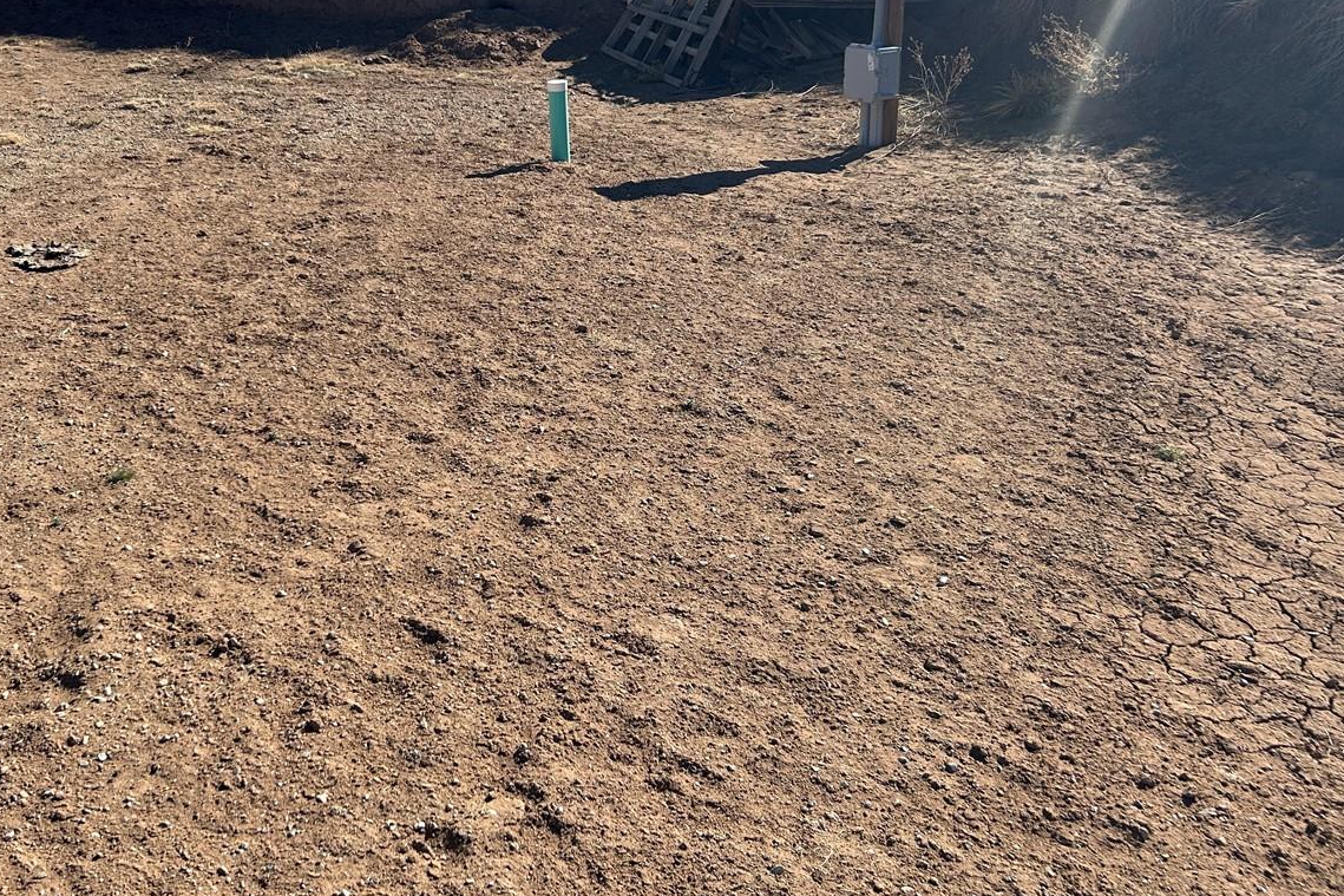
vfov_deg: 34.7
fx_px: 1418
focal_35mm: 38
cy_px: 300
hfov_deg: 49.8
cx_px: 442
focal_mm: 5.7
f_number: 1.5
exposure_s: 1/4274
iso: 50
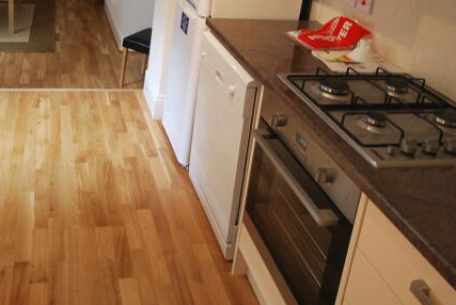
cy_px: 12
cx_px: 147
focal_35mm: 36
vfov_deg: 34.2
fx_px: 457
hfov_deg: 51.9
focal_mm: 10
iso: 400
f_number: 4
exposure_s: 1/25
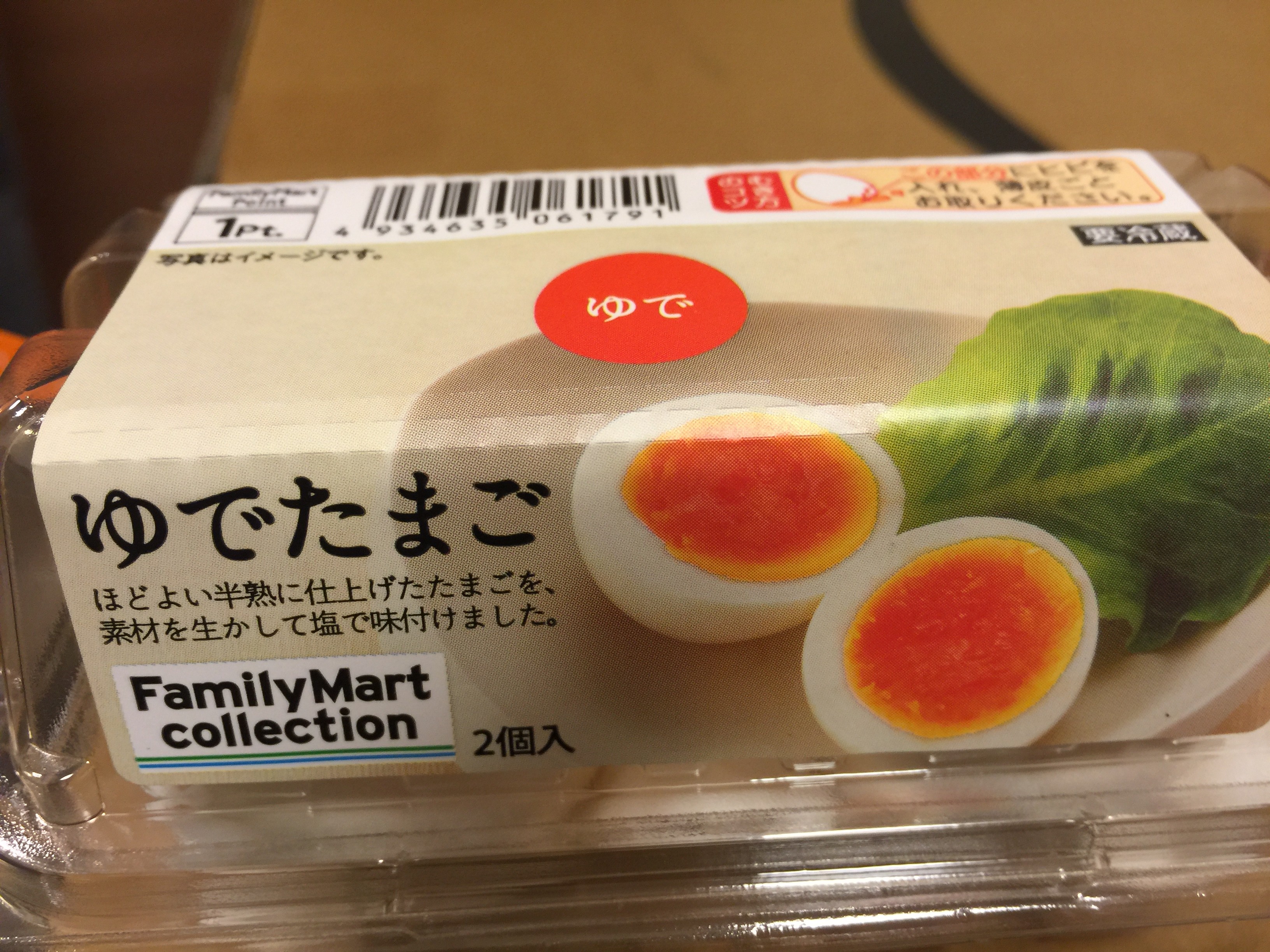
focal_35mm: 29
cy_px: 476
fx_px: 1064
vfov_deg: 48.2
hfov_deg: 61.7
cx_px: 635
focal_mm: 4.15
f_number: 2.2
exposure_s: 1/15
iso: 40
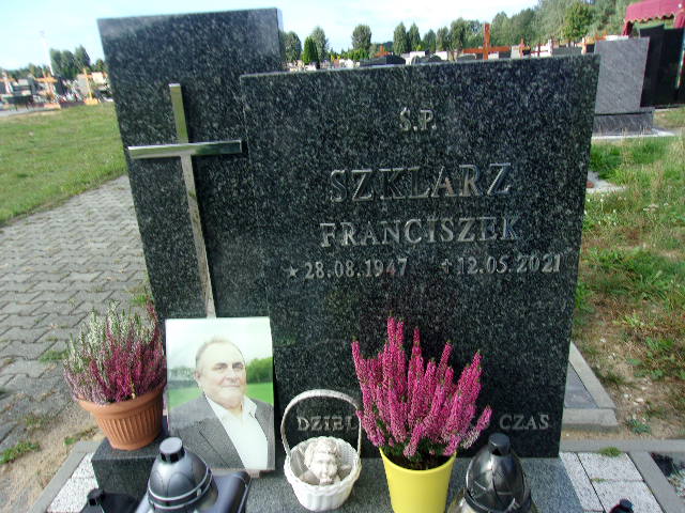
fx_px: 534
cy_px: 256
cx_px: 342
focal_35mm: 27
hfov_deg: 65.3
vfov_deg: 51.4
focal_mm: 4.9
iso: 80
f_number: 10.4
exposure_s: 1/38
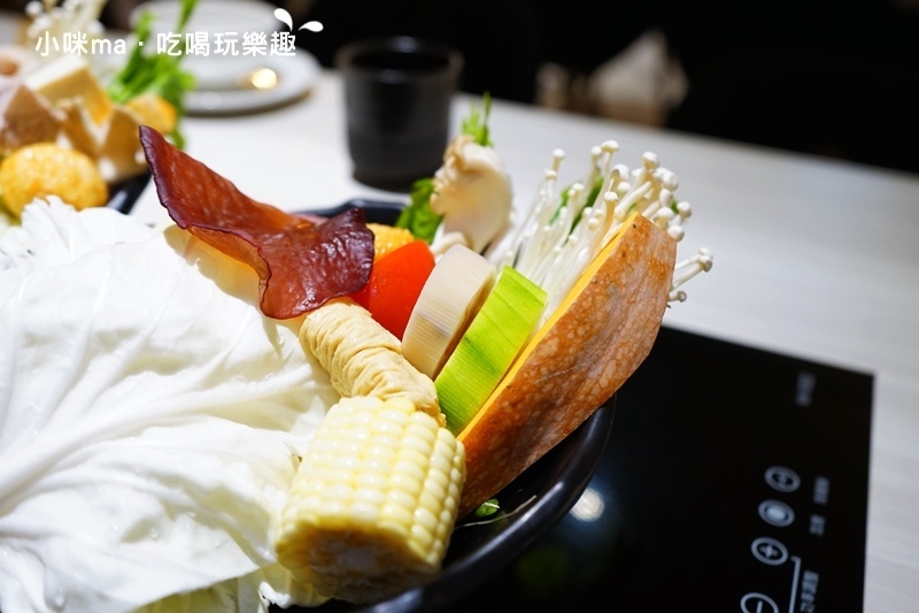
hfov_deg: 55.8
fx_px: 868
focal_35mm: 34
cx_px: 460
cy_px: 306
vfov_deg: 38.9
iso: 1250
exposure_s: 1/60
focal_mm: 34
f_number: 4
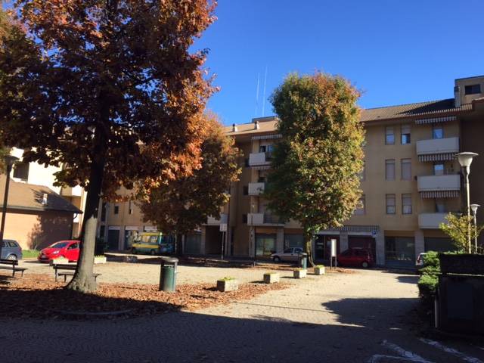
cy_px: 182
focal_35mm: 29
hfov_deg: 61.7
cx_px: 242
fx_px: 405
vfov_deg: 48.2
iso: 32
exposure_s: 1/719
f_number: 2.2
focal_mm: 4.15
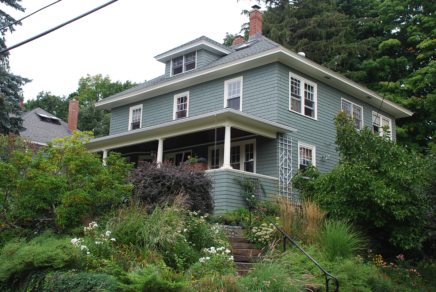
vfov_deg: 32.0
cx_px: 218
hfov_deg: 46.3
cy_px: 146
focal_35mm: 42
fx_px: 509
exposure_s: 1/125
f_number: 5.6
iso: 110
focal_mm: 28
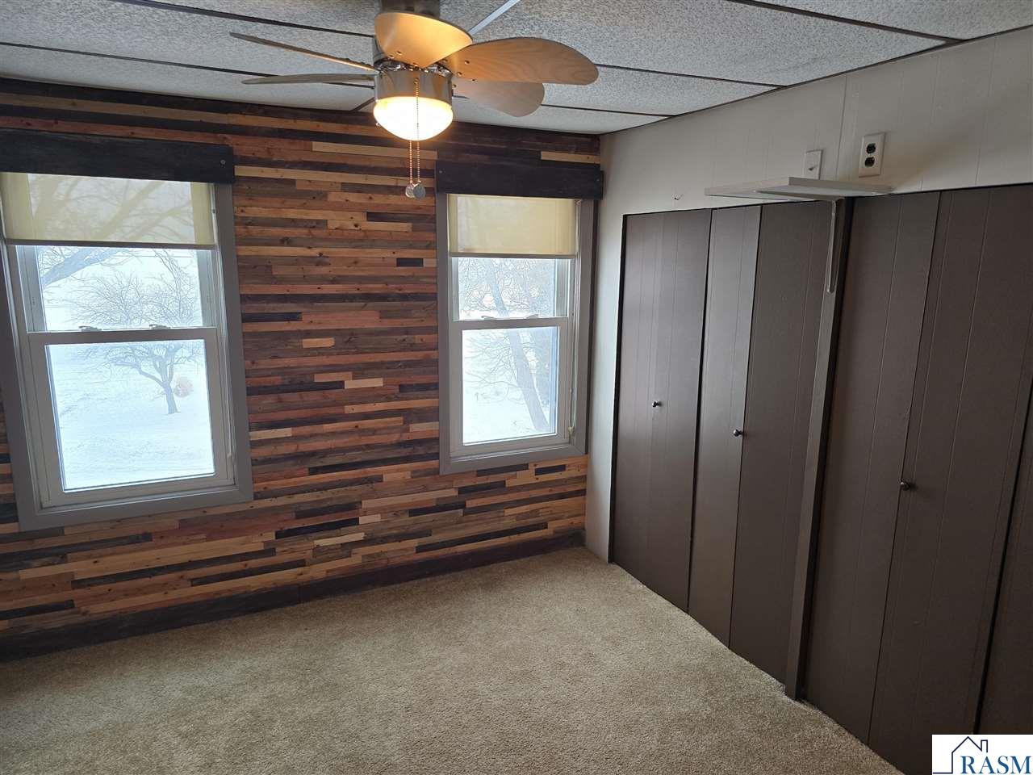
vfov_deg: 58.9
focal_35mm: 23
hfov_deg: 73.9
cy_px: 388
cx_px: 516
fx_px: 686
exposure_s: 1/120
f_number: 1.7
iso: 160
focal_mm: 6.3
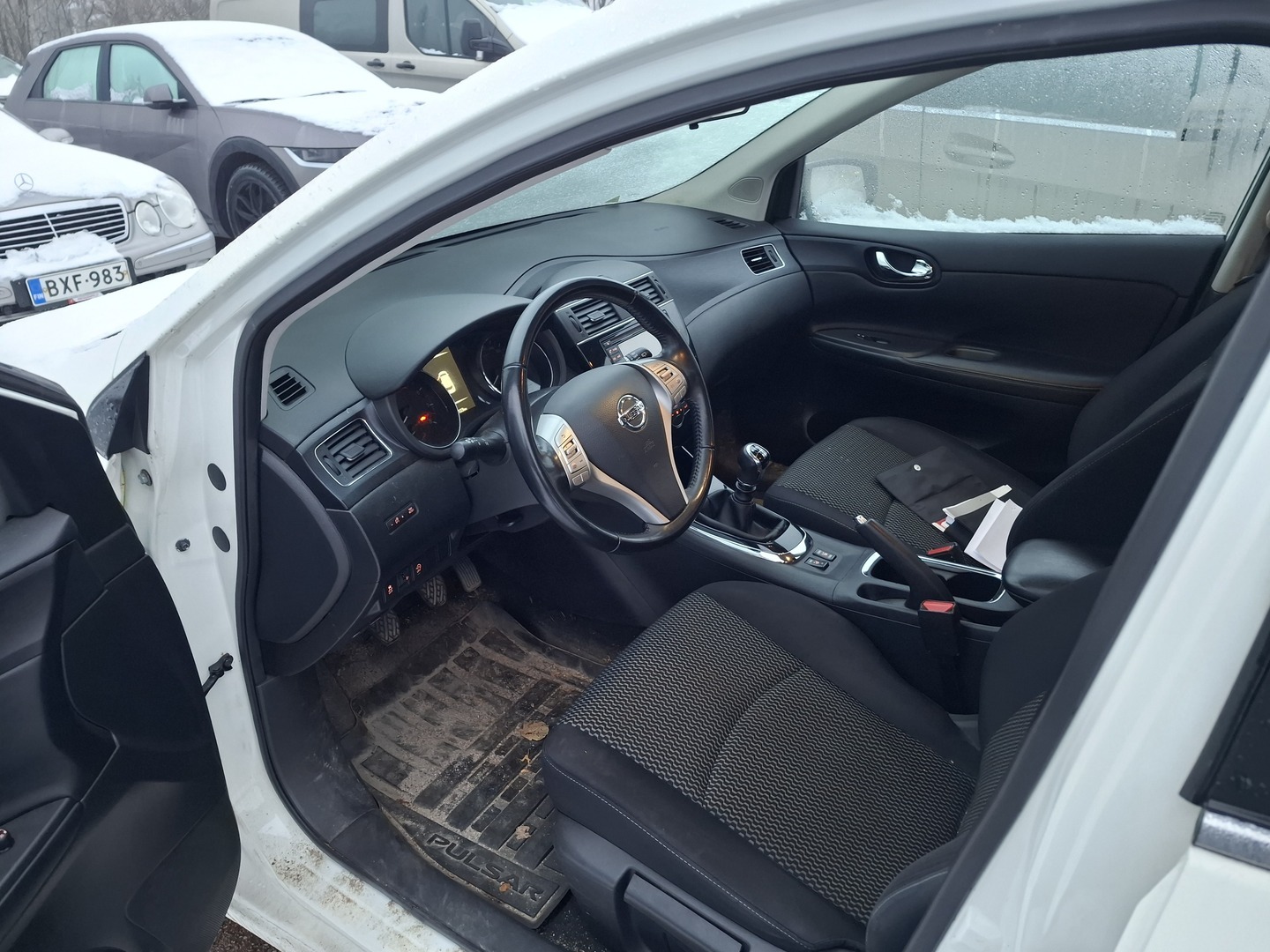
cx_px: 635
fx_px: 844
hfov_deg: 73.9
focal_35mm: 23
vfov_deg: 58.9
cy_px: 476
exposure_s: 1/25
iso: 320
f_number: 1.8
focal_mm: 5.54
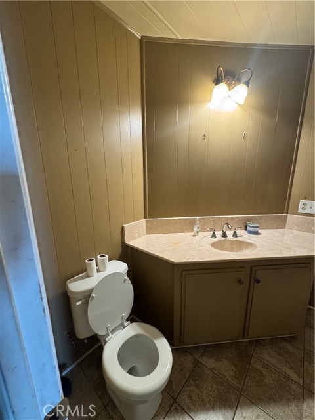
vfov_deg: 102.1
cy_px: 210
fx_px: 170
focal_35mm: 14
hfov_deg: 85.7
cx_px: 158
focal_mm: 2.22
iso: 250
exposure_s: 1/60
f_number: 2.2
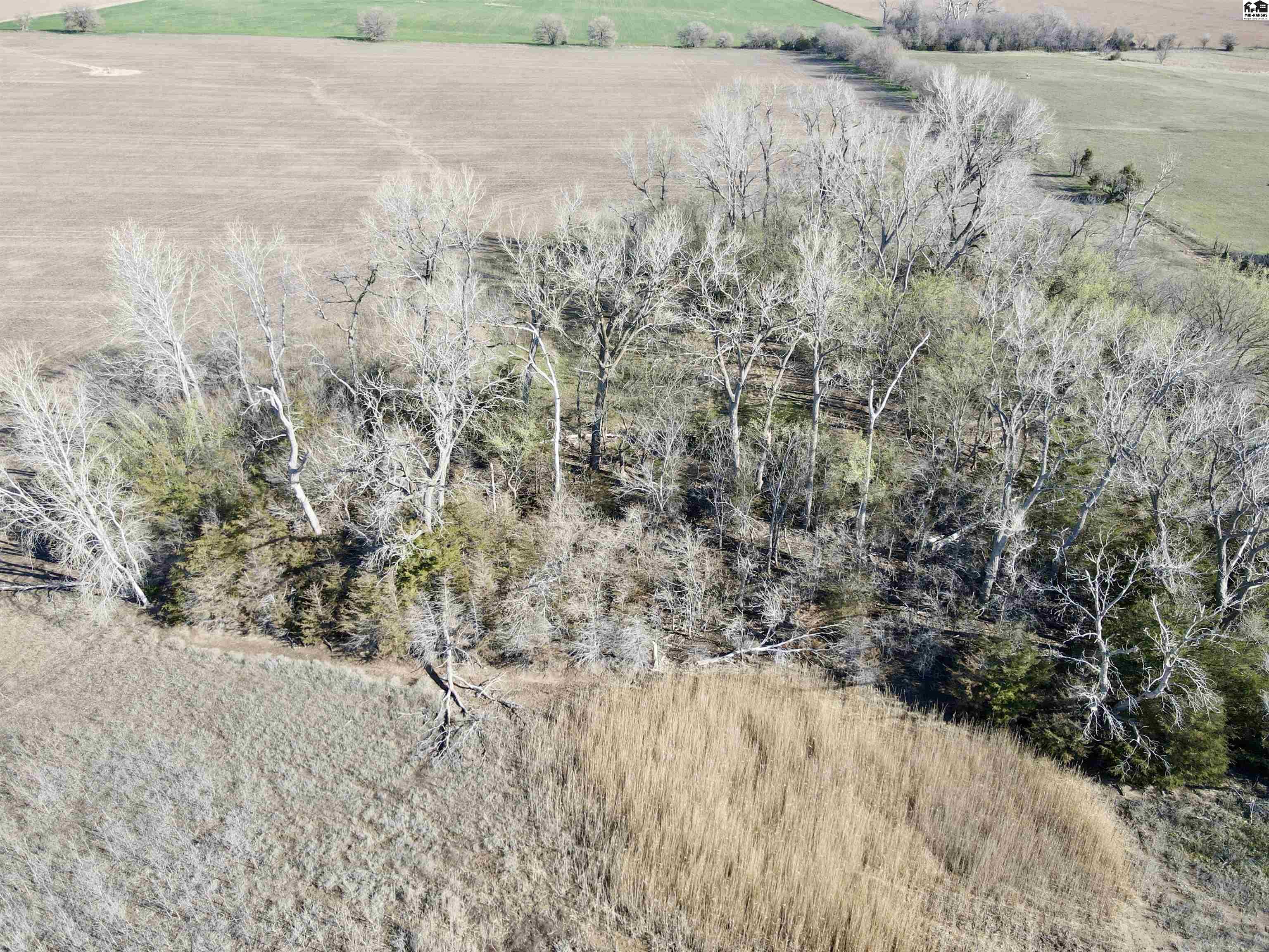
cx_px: 634
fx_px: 880
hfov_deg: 71.6
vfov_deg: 56.8
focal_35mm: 24
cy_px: 476
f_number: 2.8
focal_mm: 4.5
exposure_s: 1/240
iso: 100
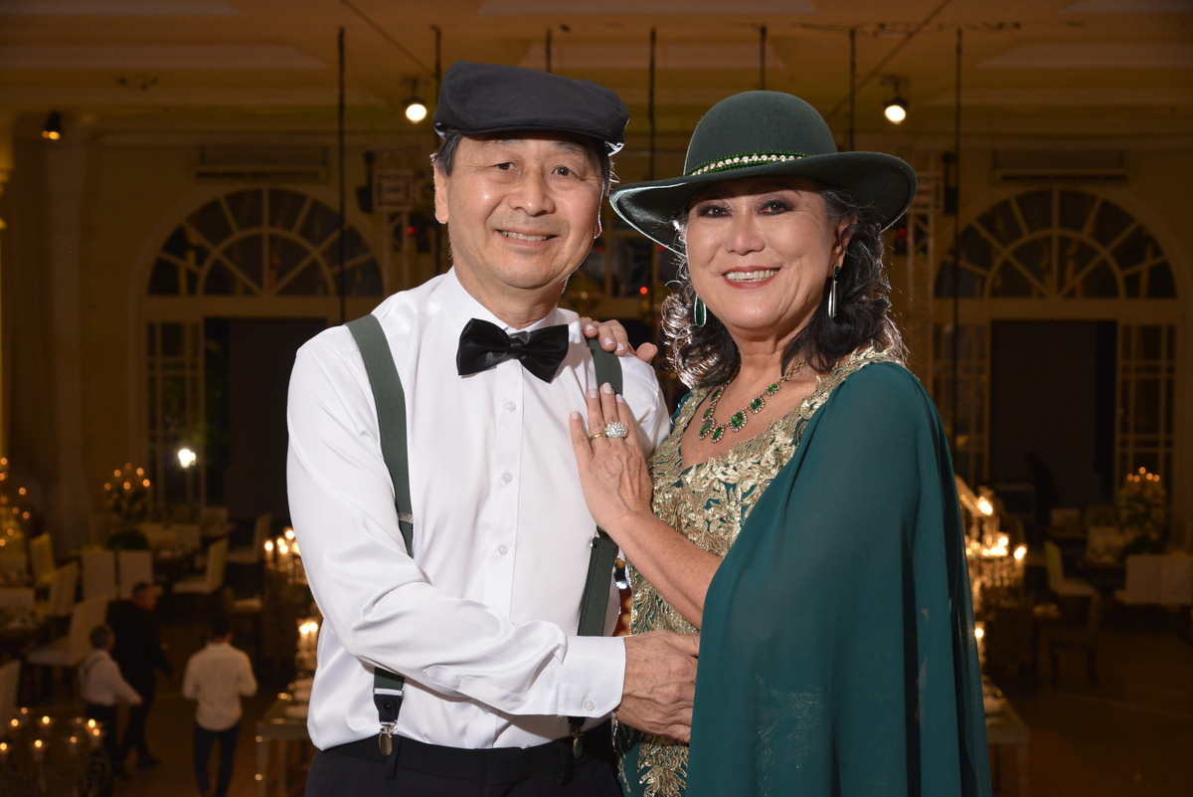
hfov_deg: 30.5
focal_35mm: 66
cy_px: 398
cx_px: 596
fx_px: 2188
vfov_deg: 20.6
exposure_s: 1/100
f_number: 9
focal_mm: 66
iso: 2200
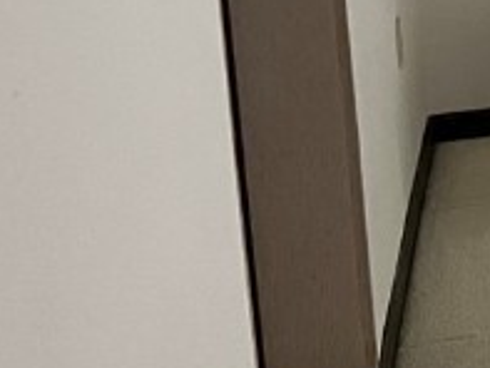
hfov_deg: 11.9
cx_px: 1172
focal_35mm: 135
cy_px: -231
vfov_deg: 10.5
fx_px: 1912
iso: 400
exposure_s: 1/60
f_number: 1.5
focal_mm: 5.7
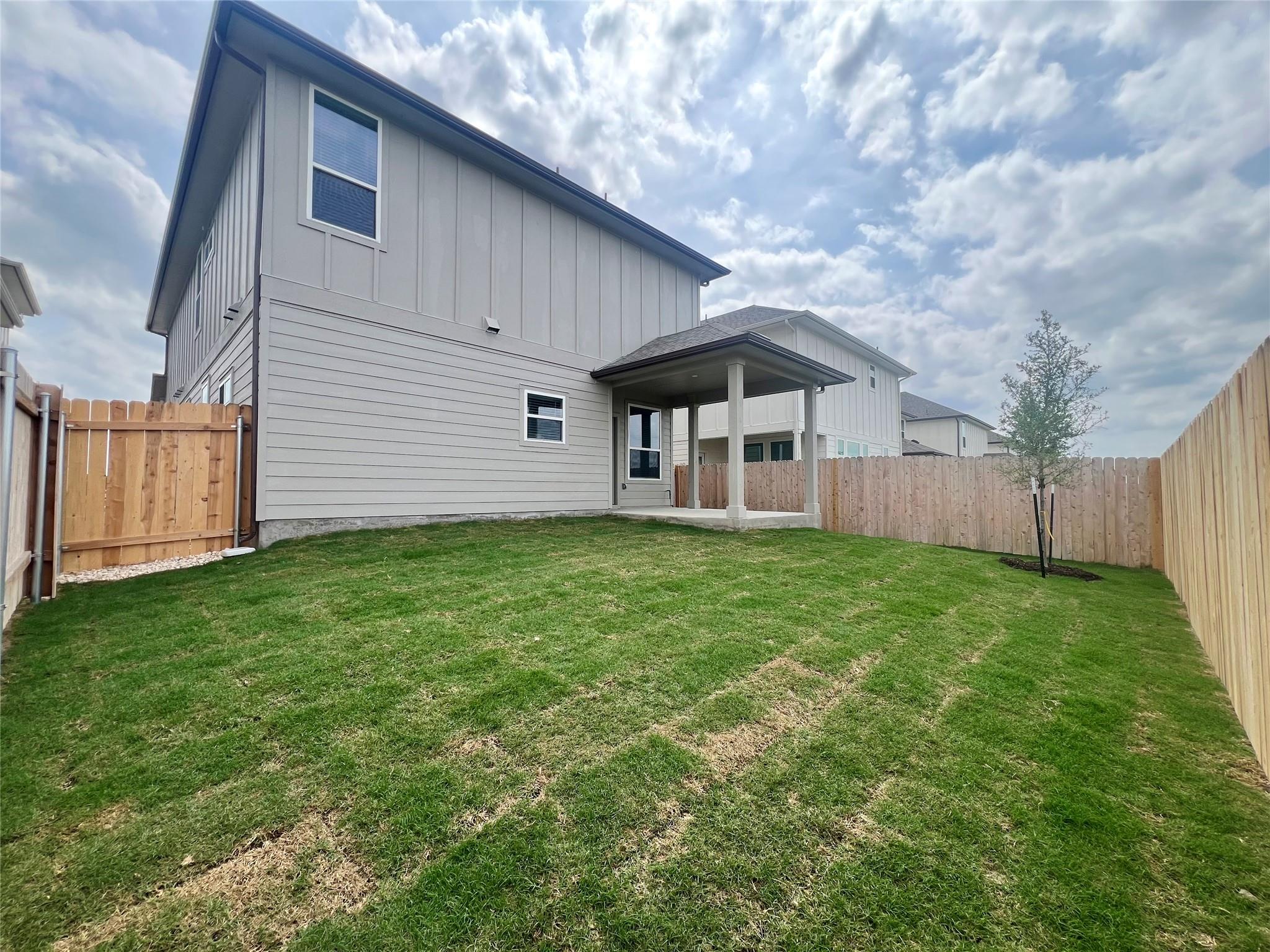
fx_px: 477
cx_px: 635
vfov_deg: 89.9
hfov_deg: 106.2
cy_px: 476
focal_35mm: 13
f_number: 1.8
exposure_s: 1/968
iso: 32
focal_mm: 1.57
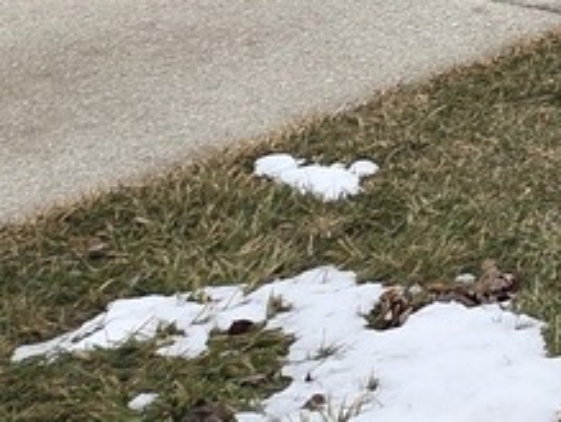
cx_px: 1593
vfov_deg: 9.1
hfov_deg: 10.2
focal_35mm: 151
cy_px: -486
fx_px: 2451
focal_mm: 5.4
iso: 80
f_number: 1.8
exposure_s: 1/767
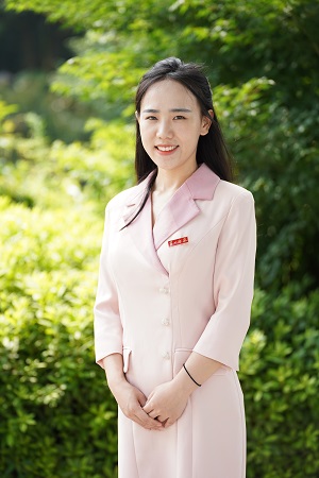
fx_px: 1396
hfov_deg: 13.0
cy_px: 239
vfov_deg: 19.5
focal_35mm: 105
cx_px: 160
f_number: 2.8
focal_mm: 105
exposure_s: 1/320
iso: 100
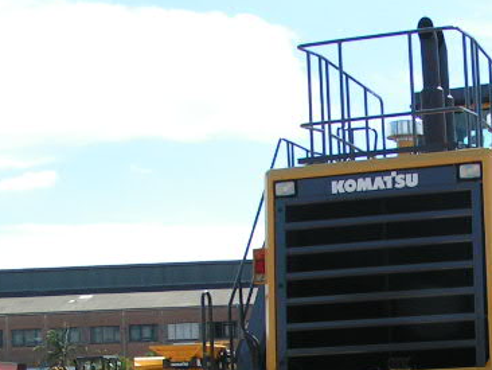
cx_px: 442
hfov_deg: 23.0
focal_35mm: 83
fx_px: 1180
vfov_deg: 17.6
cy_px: 313
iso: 50
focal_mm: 5.8
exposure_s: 1/320
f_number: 5.6
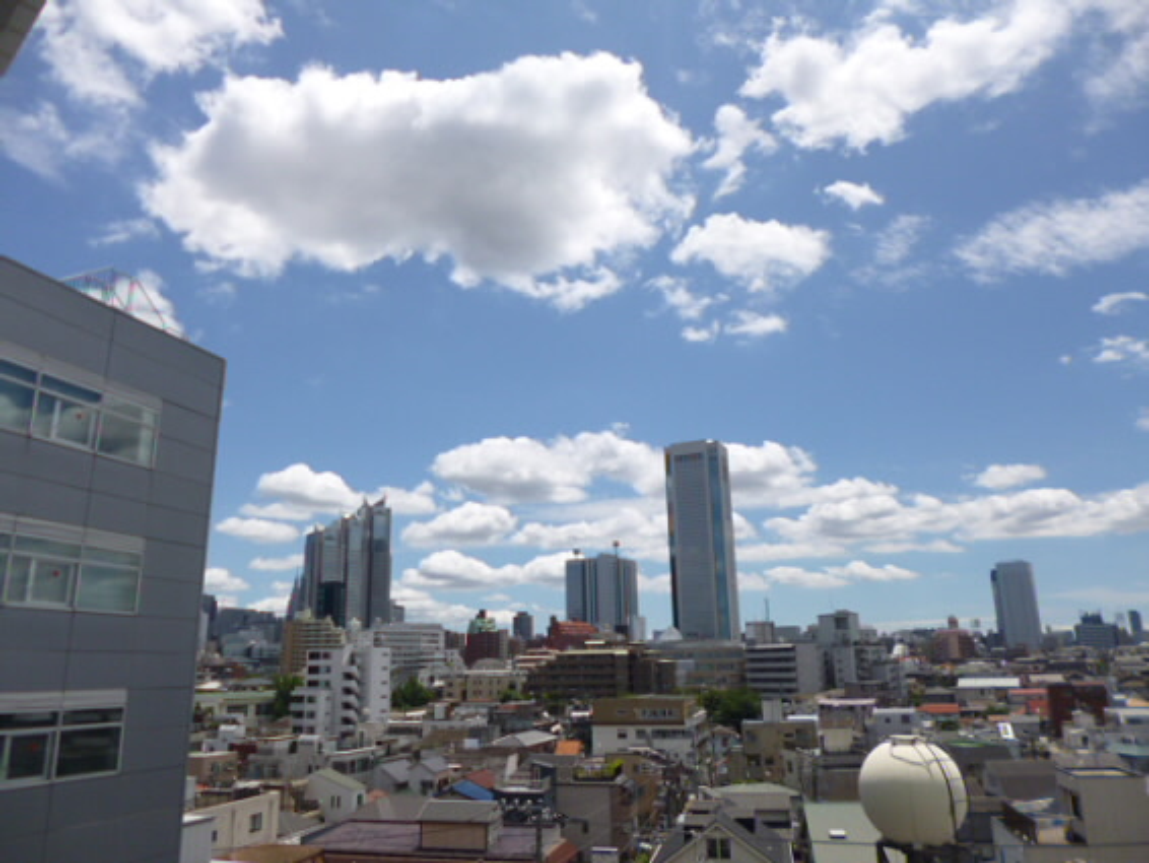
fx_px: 797
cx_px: 574
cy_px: 432
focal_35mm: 24
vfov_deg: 56.9
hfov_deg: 71.6
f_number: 9
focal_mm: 4.3
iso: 100
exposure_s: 1/200
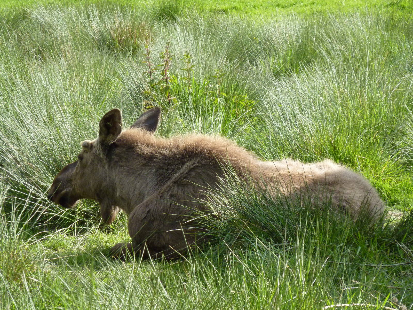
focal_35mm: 182
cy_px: 155
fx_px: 2171
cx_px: 206
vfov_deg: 8.2
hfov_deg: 10.9
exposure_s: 1/500
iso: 250
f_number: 4.5
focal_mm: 29.9
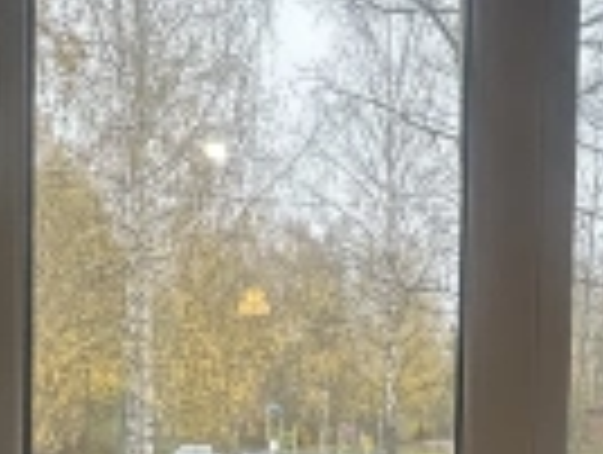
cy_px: 467
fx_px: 1134
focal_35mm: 65
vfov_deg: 21.7
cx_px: 418
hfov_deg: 29.5
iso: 50
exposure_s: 1/99
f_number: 2.2
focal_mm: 2.22
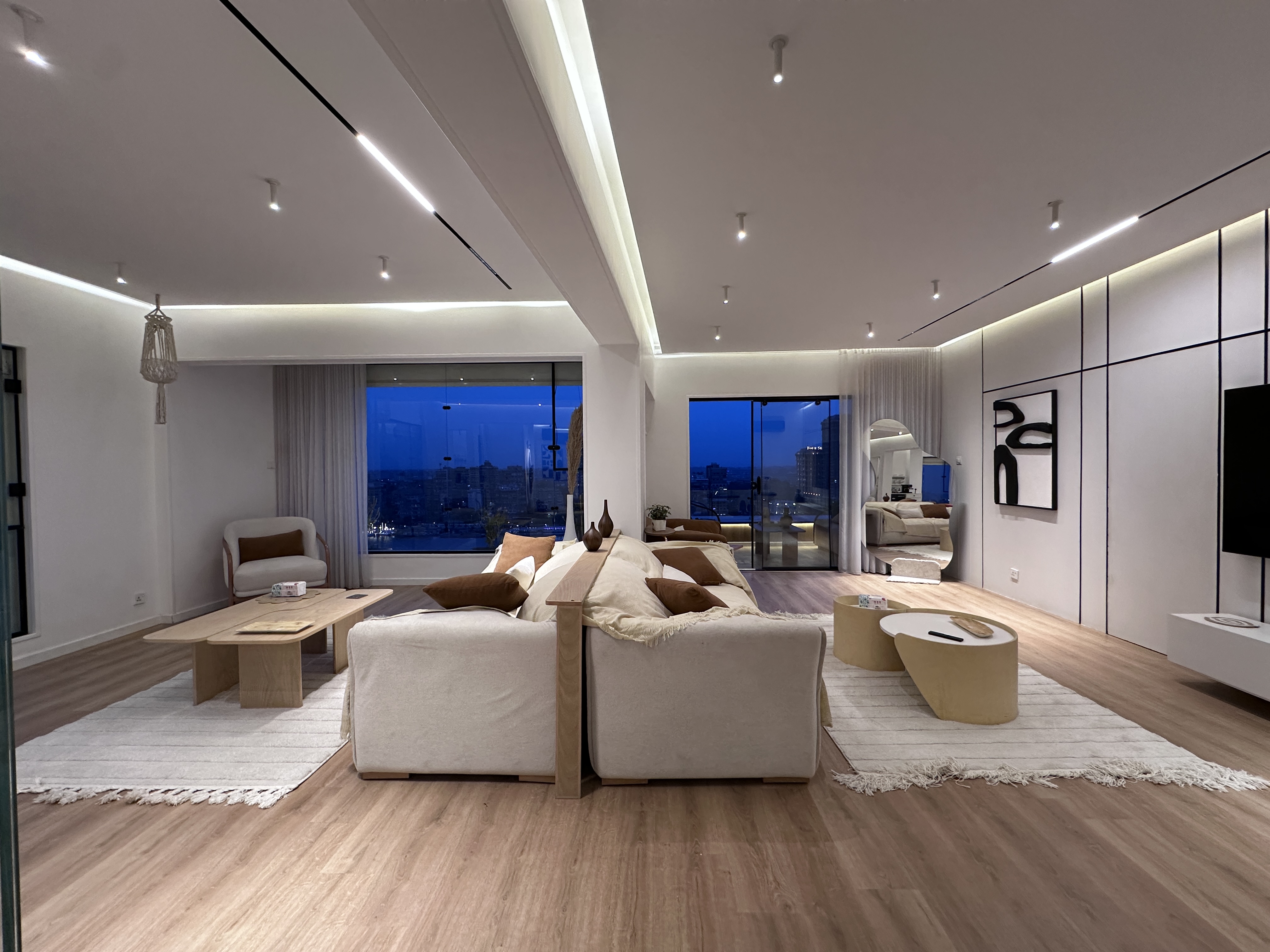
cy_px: 476
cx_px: 635
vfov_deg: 85.7
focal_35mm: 14
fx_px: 514
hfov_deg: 102.1
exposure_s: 1/100
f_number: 2.2
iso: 200
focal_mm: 2.22
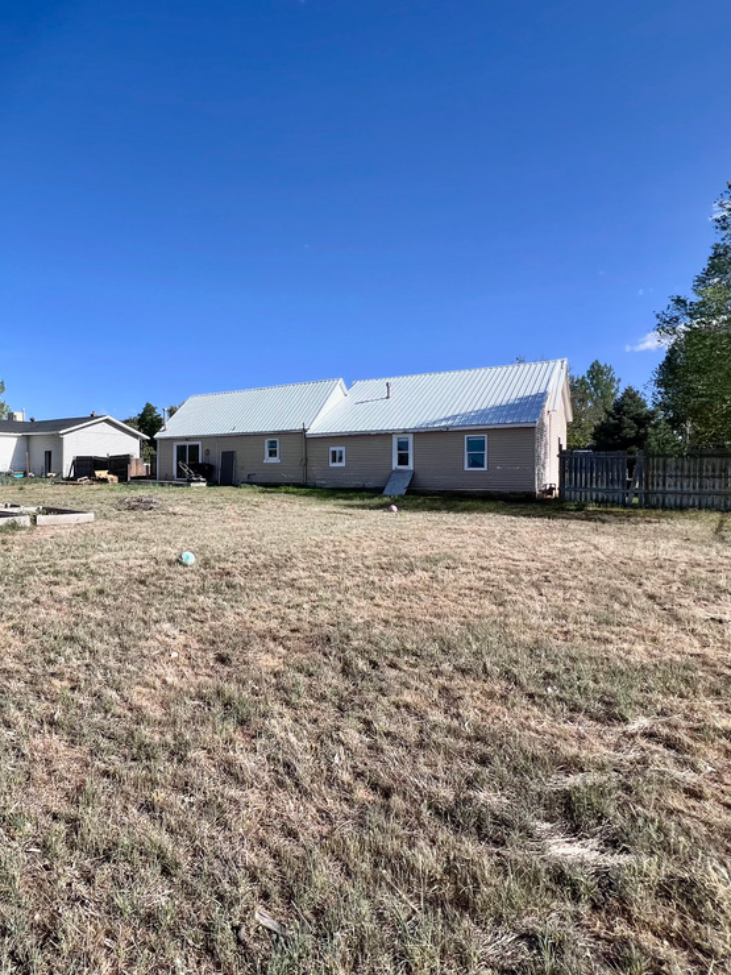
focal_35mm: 18
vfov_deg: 87.7
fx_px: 507
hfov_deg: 68.6
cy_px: 474
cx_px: 219
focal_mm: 1.57
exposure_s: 1/1876
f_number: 1.8
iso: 32
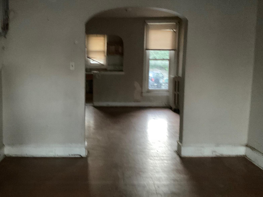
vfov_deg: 37.7
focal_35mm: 38
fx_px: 289
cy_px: 89
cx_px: 110
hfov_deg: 48.8
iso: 640
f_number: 1.8
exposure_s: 1/29
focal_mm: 3
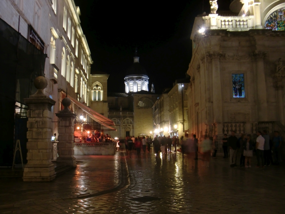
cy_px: 107
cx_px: 142
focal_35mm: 38
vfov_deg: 37.7
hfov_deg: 49.0
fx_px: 313
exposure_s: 1/1.25
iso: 100
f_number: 3.9
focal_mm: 6.66
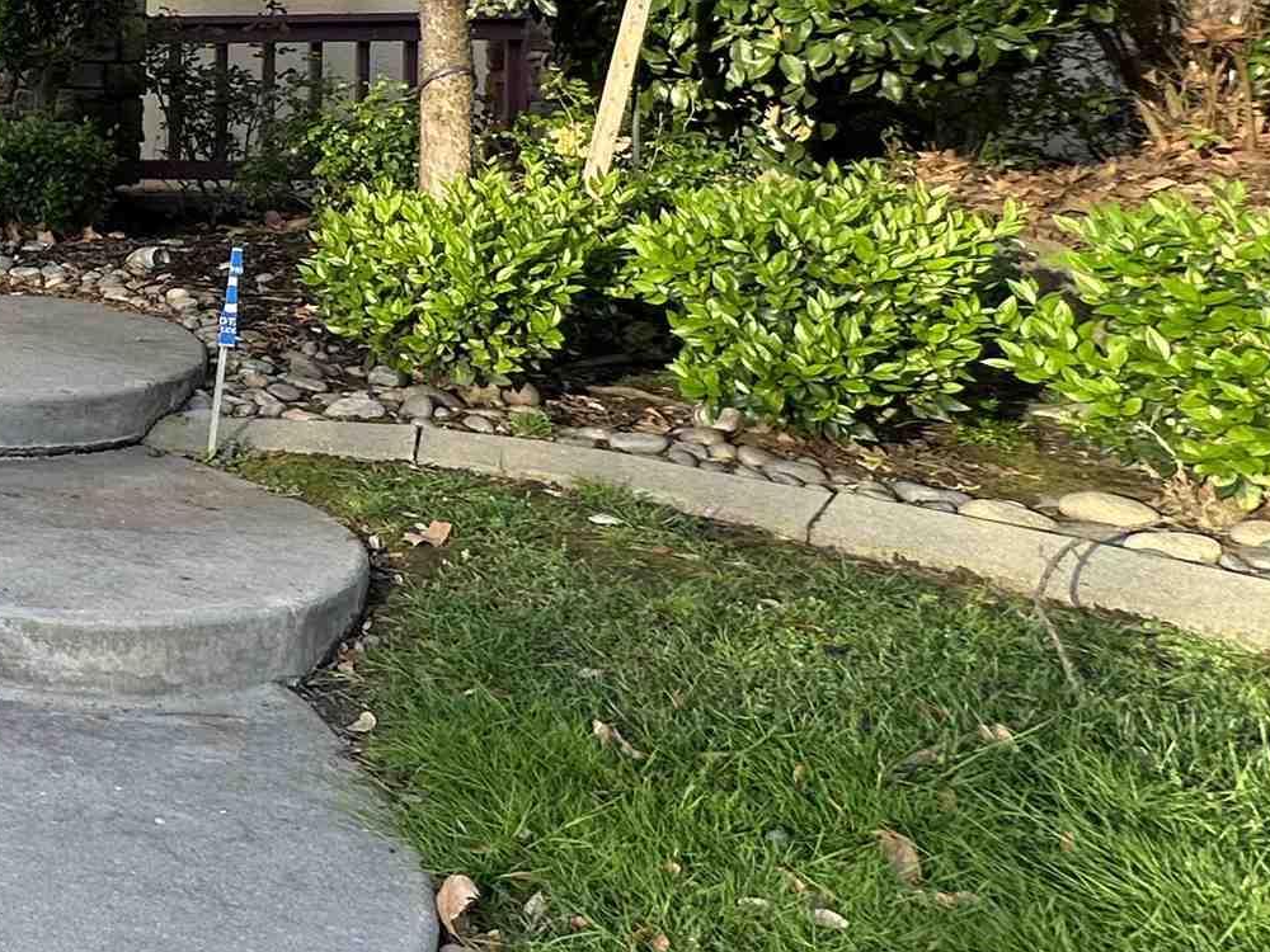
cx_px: -627
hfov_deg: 28.6
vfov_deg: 32.2
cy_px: 121
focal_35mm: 43
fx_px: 1578
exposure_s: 1/285
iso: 40
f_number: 2.2
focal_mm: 2.22
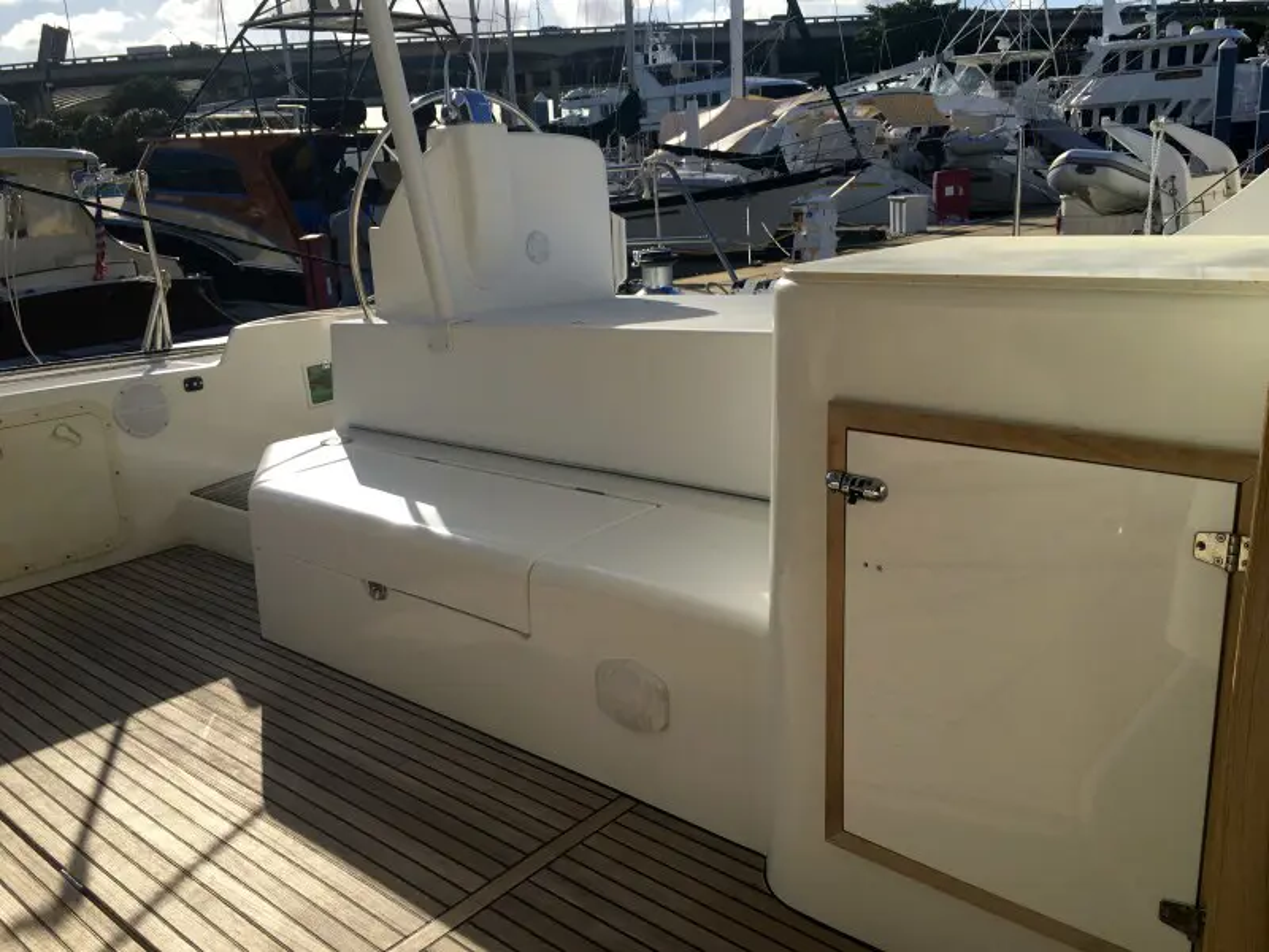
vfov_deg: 48.2
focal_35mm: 29
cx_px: 634
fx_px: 1063
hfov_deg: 61.7
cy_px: 476
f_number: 2.2
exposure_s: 1/2481
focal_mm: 4.15
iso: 25
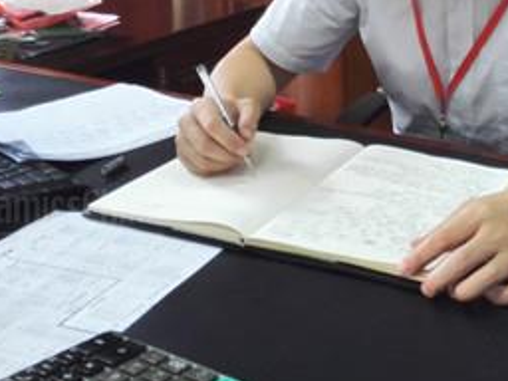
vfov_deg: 20.9
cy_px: -2
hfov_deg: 28.3
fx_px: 998
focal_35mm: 68
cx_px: 363
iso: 200
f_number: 2
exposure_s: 1/33.3
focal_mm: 3.8
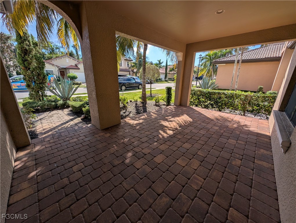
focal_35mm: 12
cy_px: 112
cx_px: 148
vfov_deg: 94.6
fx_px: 103
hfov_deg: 110.5
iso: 36
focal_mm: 2.23
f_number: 1.95
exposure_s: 1/1314
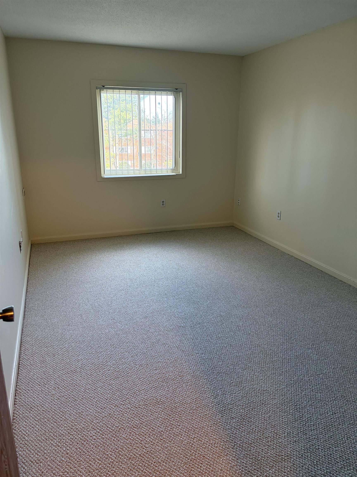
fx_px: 358
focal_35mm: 26
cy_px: 238
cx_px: 178
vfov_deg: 67.3
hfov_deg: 53.1
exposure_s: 1/60
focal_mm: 5.96
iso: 160
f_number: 1.6
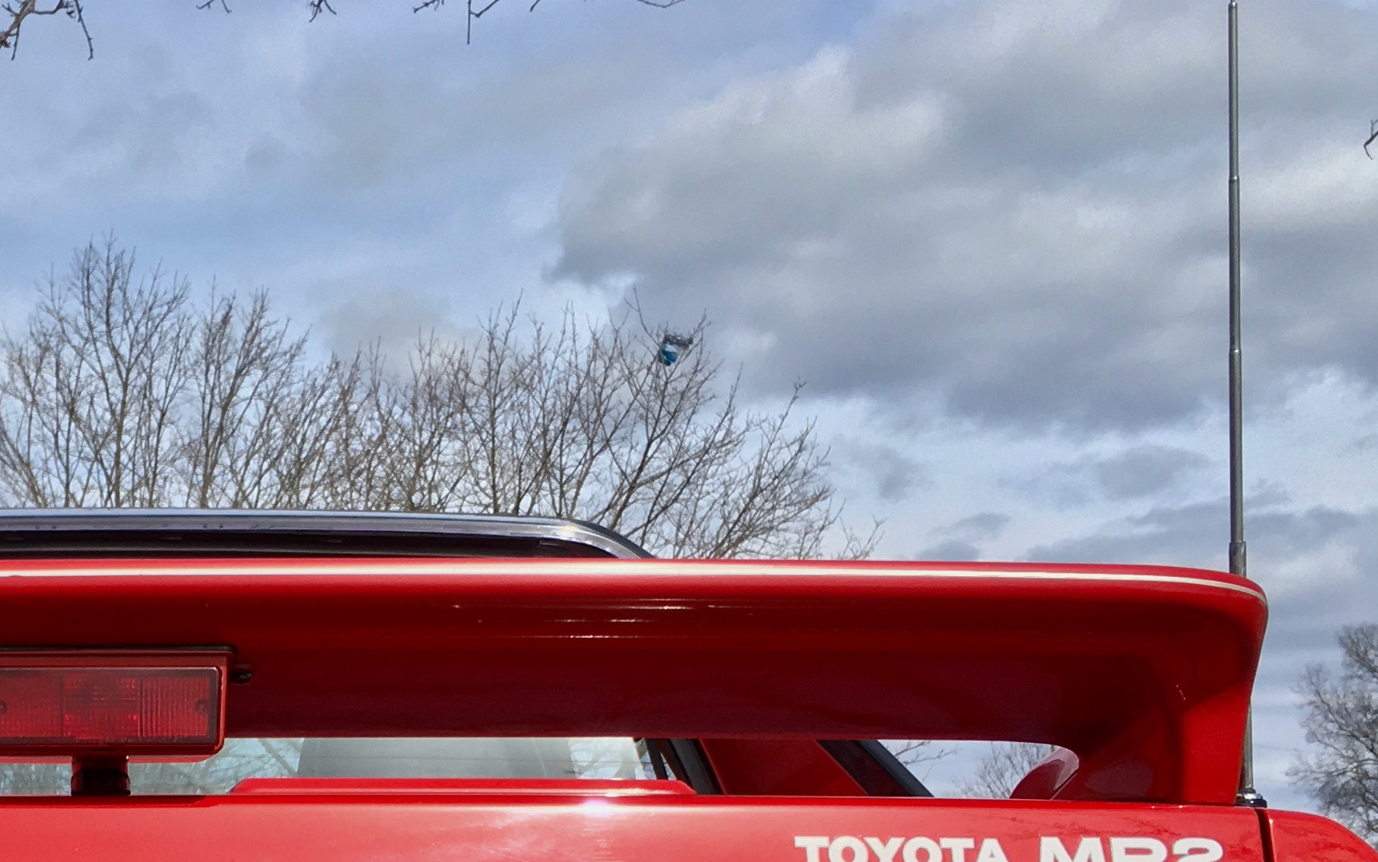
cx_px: 117
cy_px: 1116
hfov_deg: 28.2
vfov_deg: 17.5
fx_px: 2629
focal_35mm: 70
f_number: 2.2
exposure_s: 1/1637
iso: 25
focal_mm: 4.15
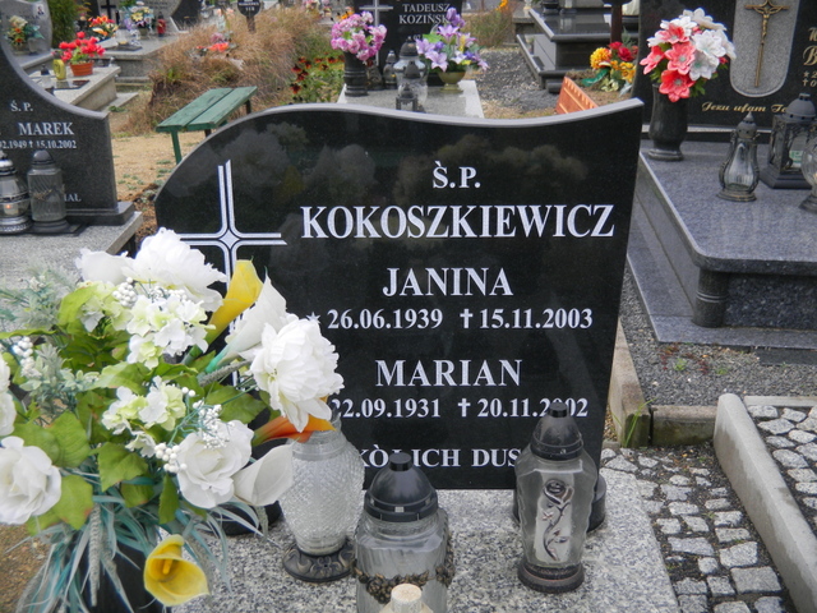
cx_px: 408
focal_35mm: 46
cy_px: 306
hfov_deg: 41.2
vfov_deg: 31.5
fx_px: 1086
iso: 80
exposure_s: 1/209
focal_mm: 8.3
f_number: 4.1
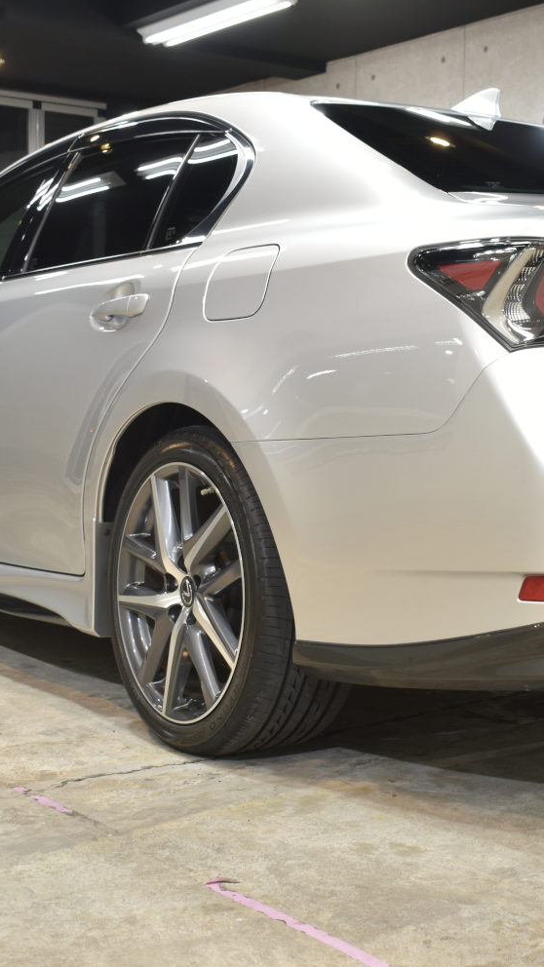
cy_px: 484
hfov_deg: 20.9
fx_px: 1462
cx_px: 416
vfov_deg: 36.6
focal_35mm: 57
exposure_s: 1/60
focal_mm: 24
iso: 400
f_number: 4
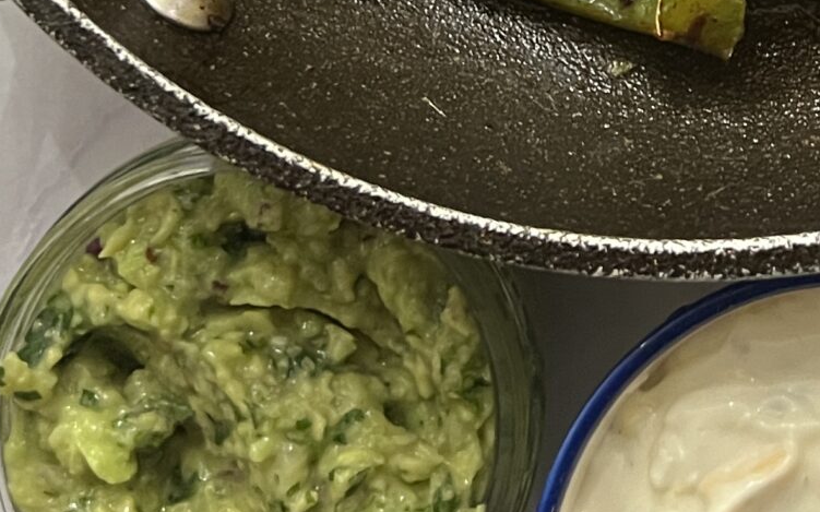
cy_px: -305
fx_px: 2100
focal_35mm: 94
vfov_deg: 13.0
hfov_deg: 21.4
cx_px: 786
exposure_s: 1/50
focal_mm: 5.7
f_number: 1.5
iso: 500
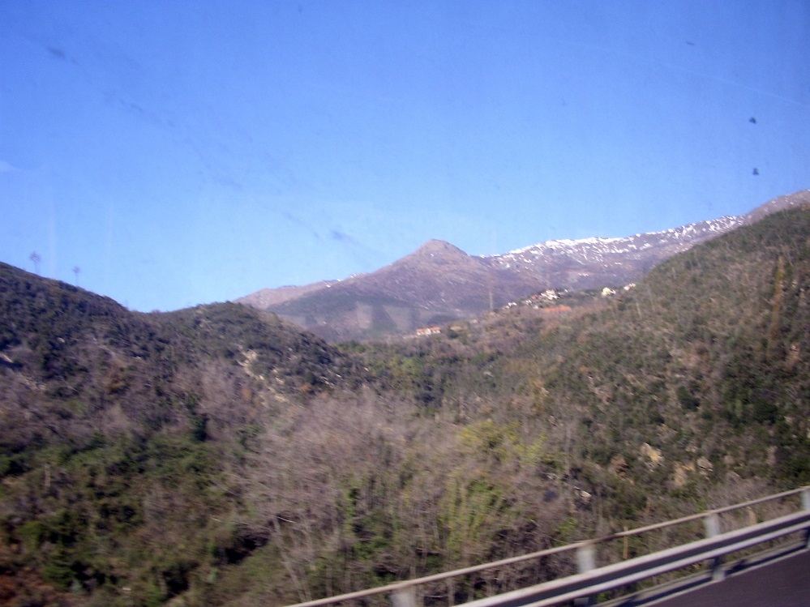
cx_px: 405
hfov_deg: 60.0
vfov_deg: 46.8
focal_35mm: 30
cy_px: 304
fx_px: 702
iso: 71
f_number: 4.1
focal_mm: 5.8
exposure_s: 1/114
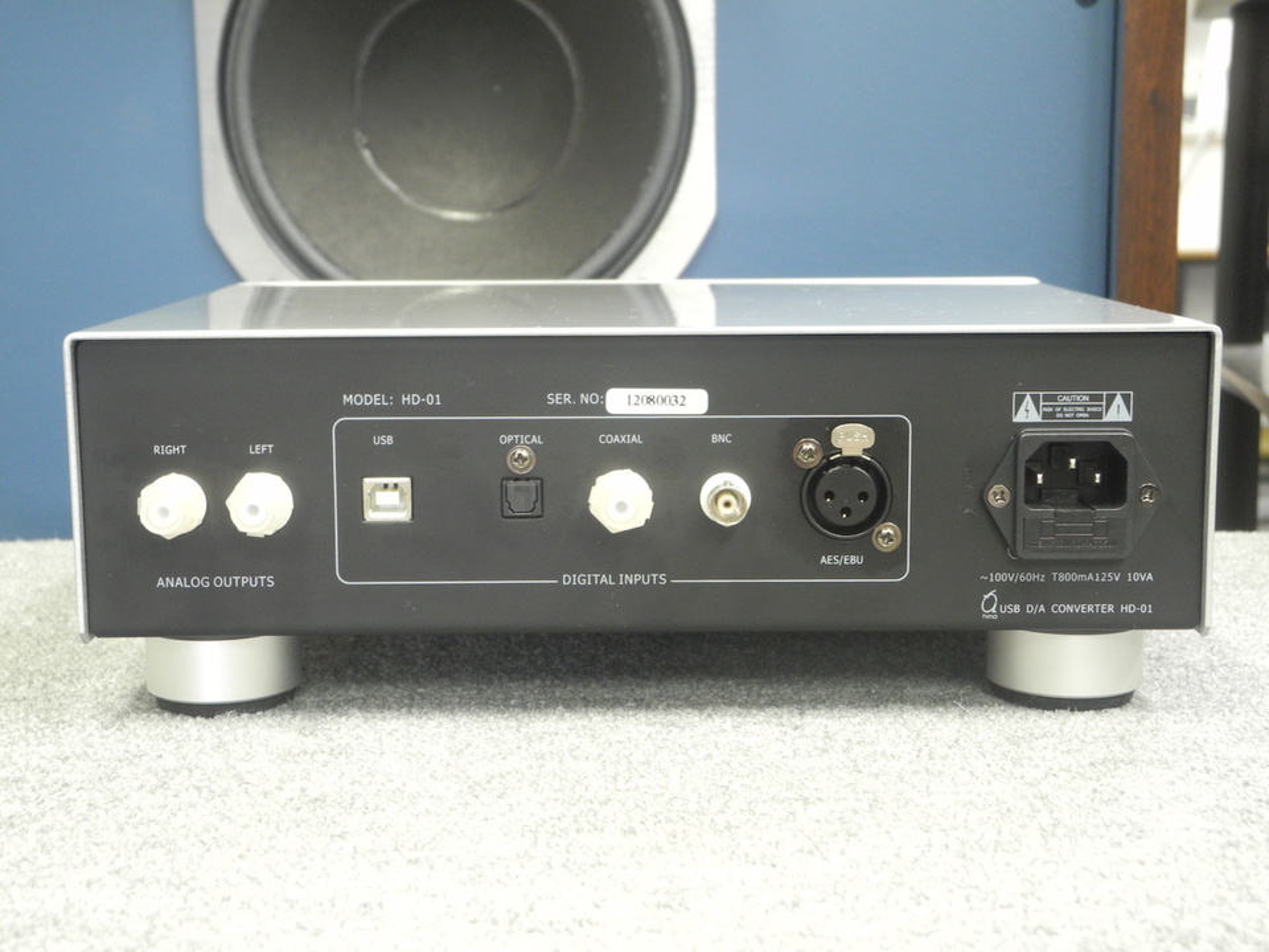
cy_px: 476
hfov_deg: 34.9
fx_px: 2016
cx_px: 634
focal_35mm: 55
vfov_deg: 26.6
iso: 400
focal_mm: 11.8
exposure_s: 1/11.6
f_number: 3.5
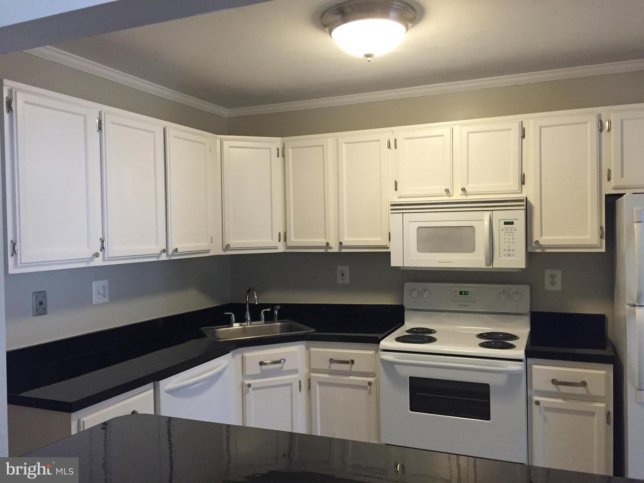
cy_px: 242
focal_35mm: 29
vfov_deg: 48.2
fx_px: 540
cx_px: 322
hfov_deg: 61.7
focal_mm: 4.15
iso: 200
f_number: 2.2
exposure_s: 1/30
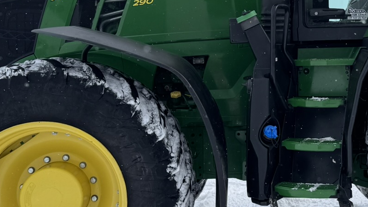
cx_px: 296
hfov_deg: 30.6
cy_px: 40
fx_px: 654
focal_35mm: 67
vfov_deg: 17.8
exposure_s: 1/7937
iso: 80
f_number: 1.78
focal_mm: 6.76
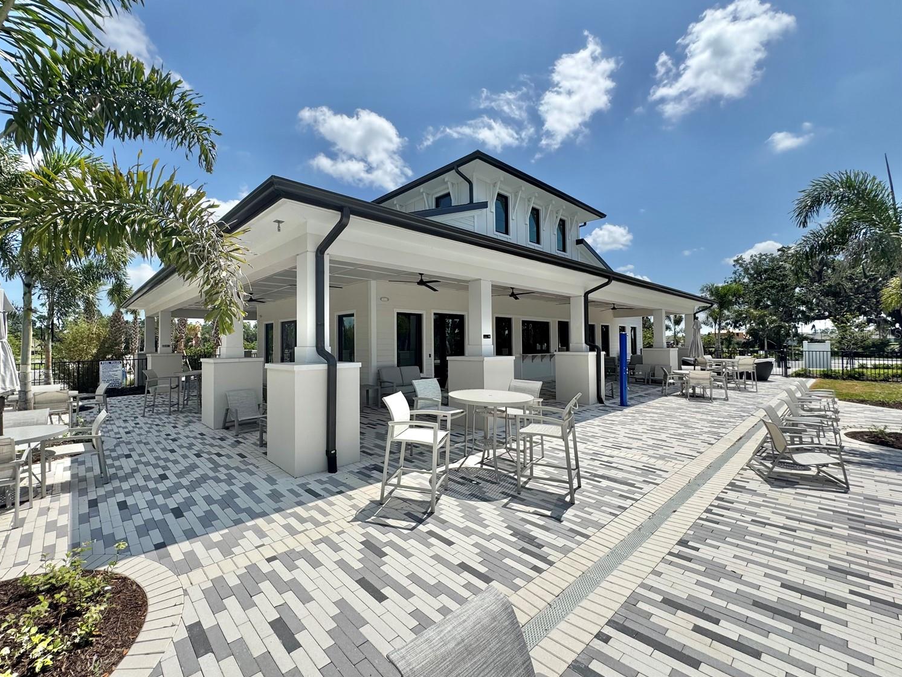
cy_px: 334
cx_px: 420
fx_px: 391
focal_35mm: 15
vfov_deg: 81.7
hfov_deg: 98.0
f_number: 2.2
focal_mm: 2.22
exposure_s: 1/2584
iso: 50
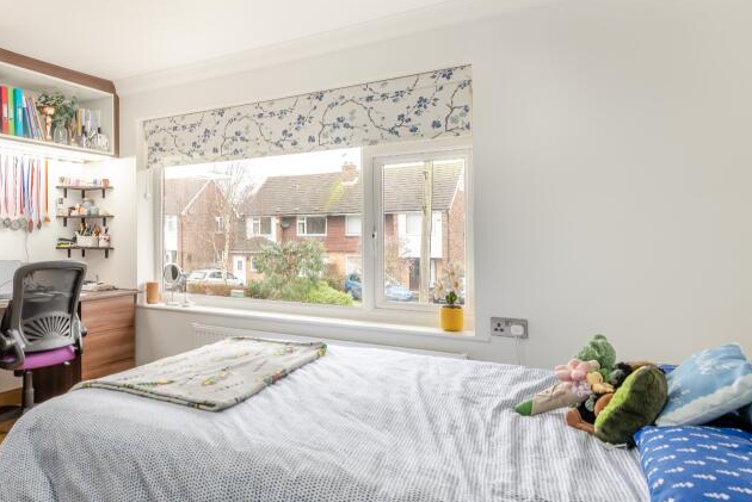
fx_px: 543
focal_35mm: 26
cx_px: 167
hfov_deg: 64.2
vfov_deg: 49.6
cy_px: 267
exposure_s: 1/5
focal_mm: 16
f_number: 8
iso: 125
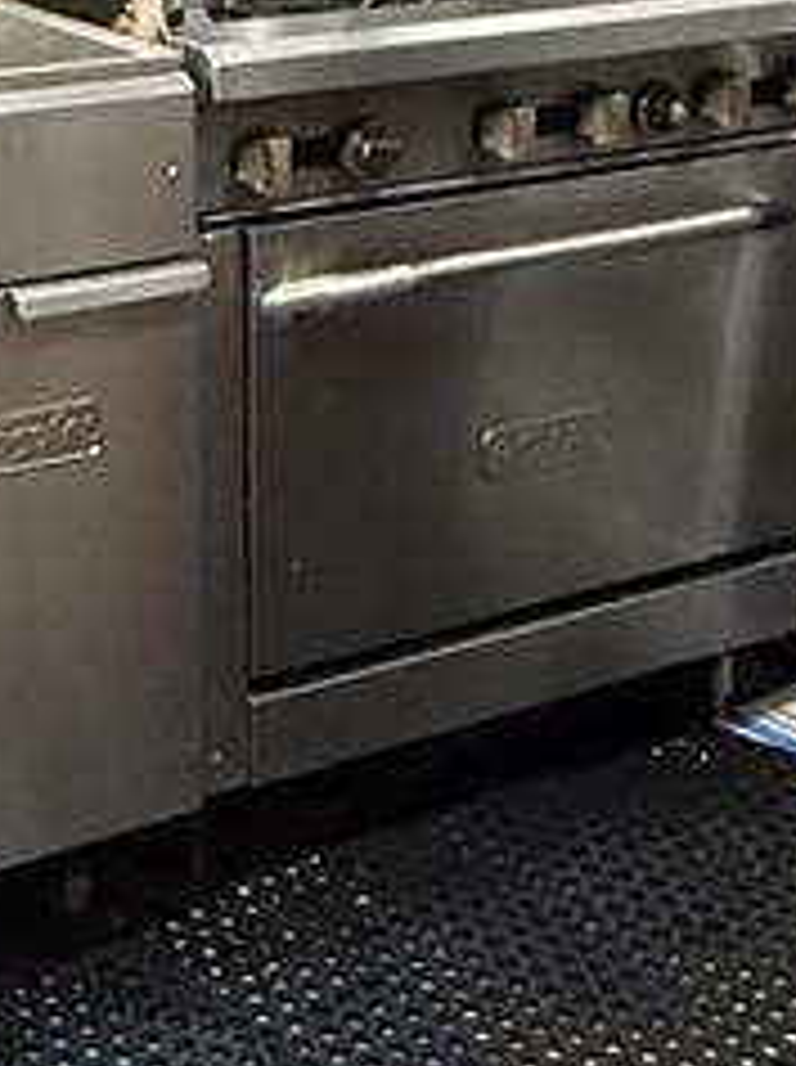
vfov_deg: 24.7
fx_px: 2183
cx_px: 9
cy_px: -234
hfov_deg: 20.1
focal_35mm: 71
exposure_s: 1/60
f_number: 2.2
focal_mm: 2.22
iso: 1250
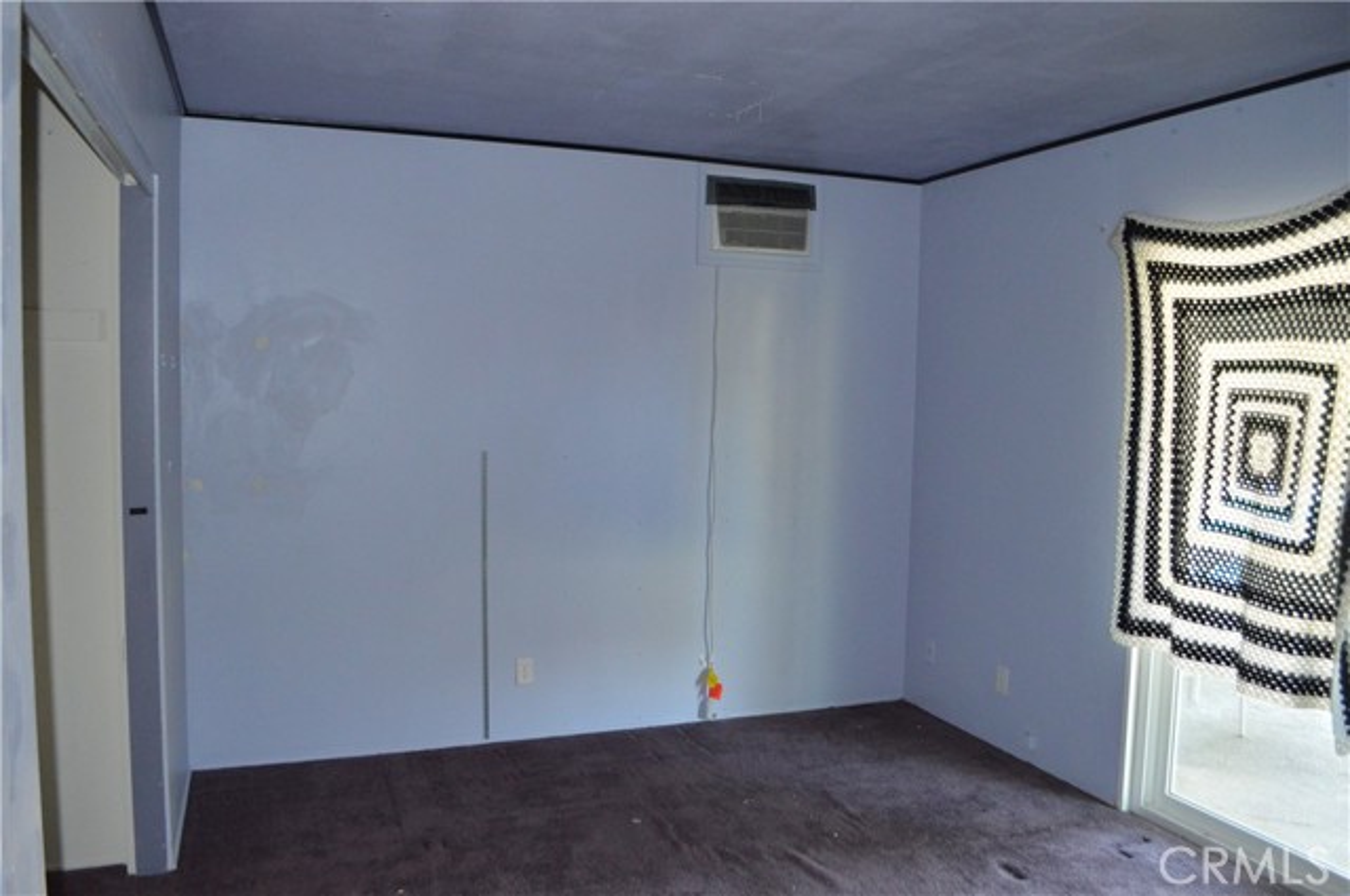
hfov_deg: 67.4
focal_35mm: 27
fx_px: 1011
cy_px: 448
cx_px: 675
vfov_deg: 47.8
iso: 2000
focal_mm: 18
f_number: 3.5
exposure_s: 1/60
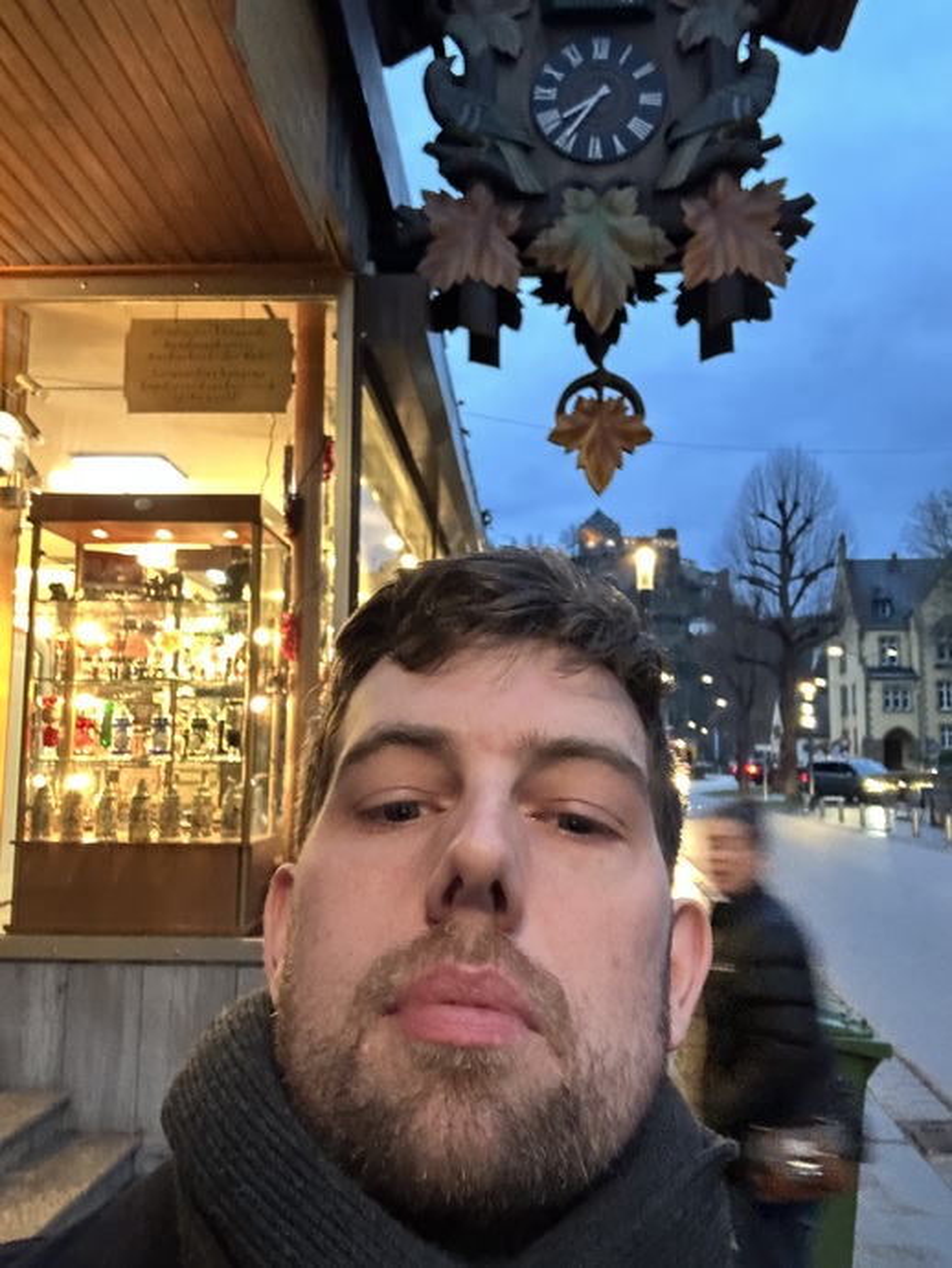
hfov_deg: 46.8
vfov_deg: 59.9
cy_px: 634
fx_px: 1099
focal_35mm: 30
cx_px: 476
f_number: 1.9
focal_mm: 2.69
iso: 500
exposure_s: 1/17
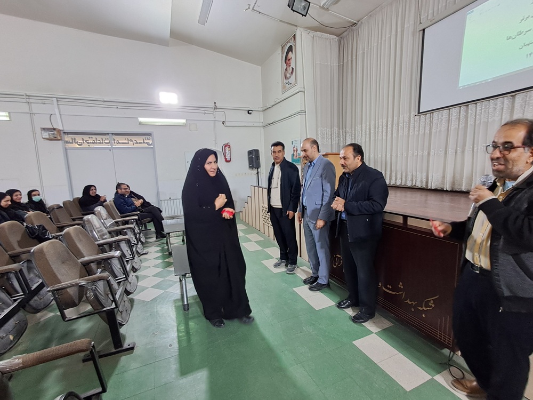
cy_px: 200
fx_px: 246
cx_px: 266
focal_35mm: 16
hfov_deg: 94.5
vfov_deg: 78.1
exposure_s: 1/50
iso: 160
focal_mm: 1.64
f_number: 2.2
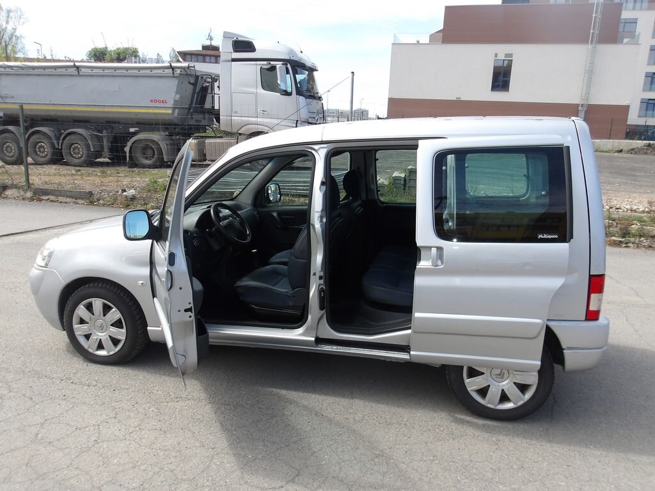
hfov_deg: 65.3
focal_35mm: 27
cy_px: 246
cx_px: 328
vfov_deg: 51.4
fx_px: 511
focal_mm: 4.9
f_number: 3
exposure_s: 1/695
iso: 100
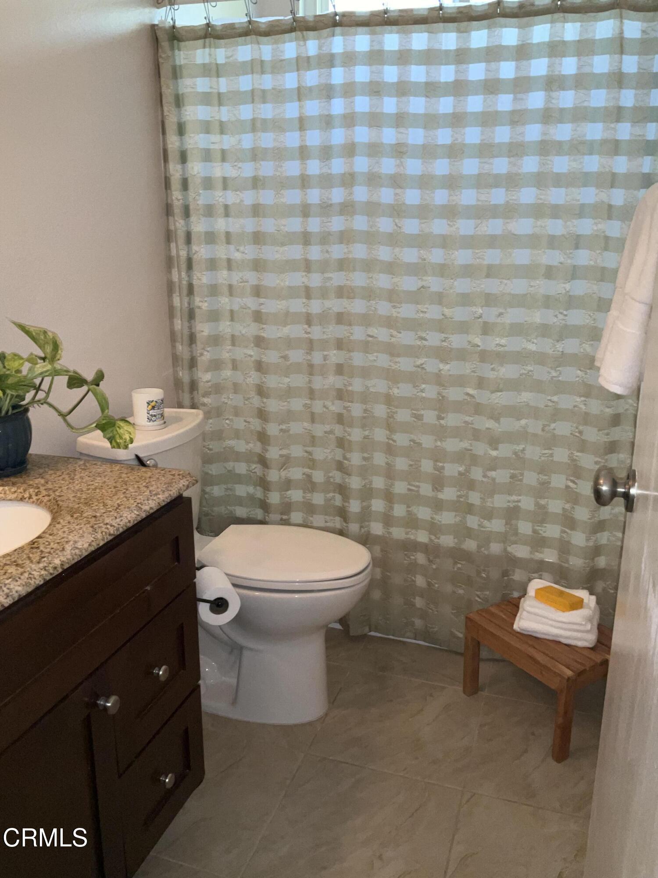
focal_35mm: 29
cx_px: 329
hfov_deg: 48.2
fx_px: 735
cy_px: 439
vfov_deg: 61.7
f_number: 1.8
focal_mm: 3
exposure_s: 1/60
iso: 64
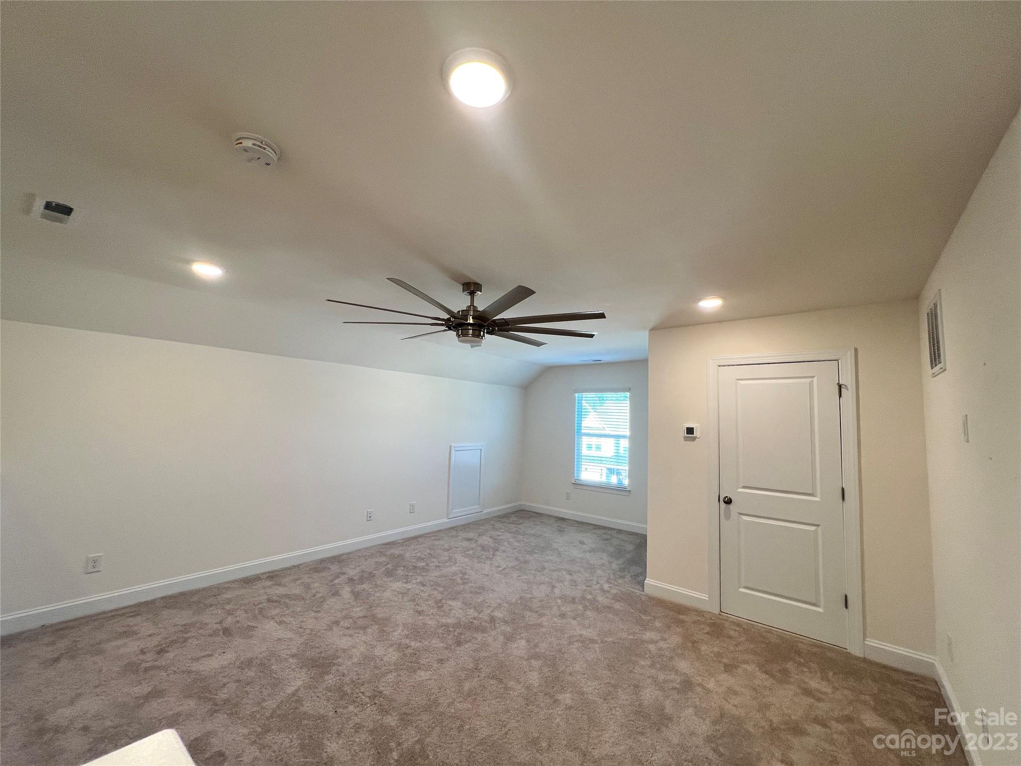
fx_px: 383
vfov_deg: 89.9
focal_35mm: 13
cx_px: 510
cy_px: 383
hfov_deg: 106.2
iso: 160
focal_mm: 1.57
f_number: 1.8
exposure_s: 1/120
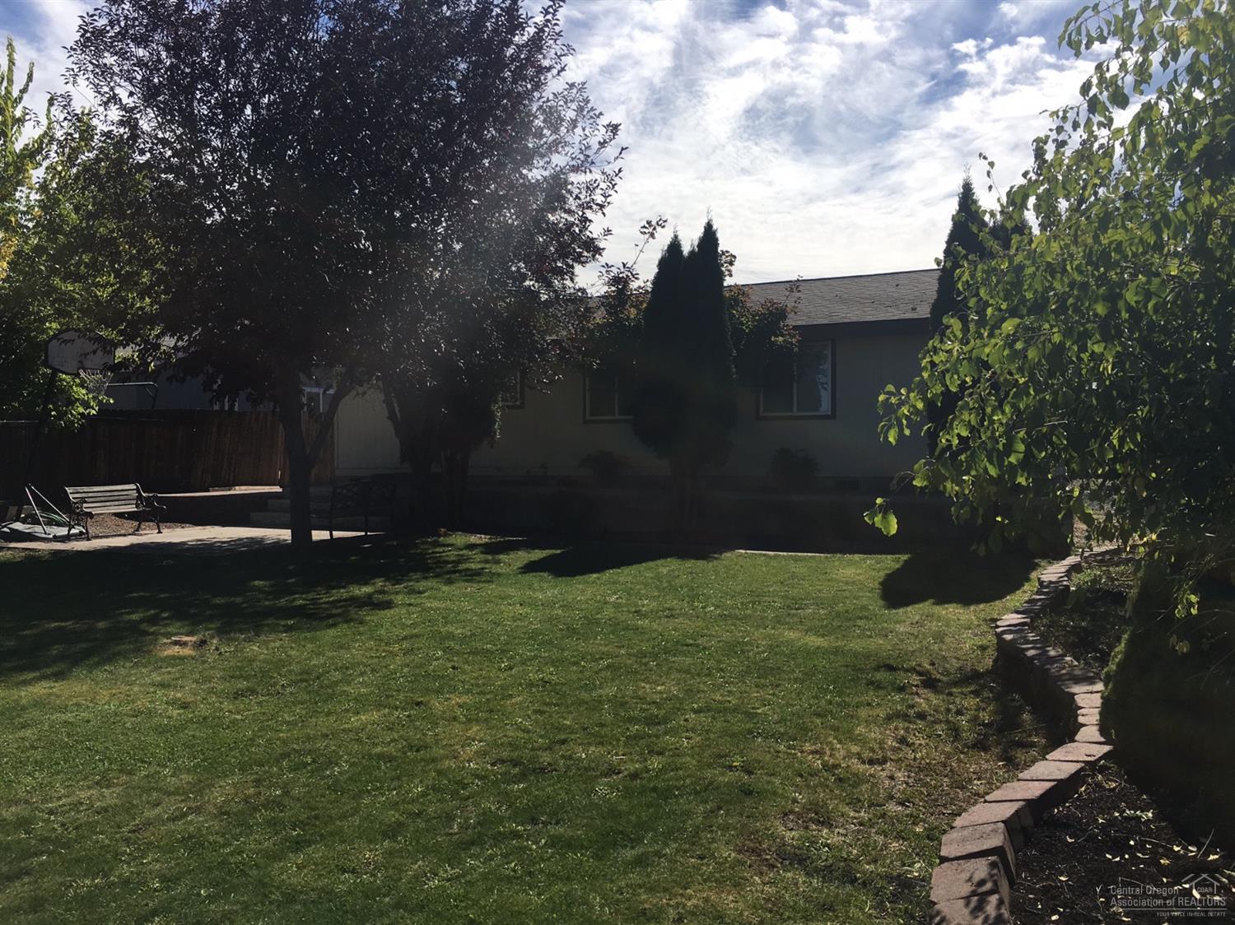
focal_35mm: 29
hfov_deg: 61.7
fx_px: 1034
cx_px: 618
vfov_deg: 48.2
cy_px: 462
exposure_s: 1/2481
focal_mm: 4.15
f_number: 2.2
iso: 25
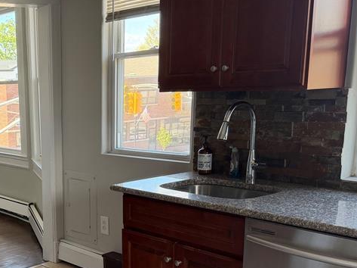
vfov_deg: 27.5
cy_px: 213
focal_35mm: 52
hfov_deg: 34.6
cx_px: 30
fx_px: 536
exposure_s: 1/179
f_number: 1.78
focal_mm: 6.76
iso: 200
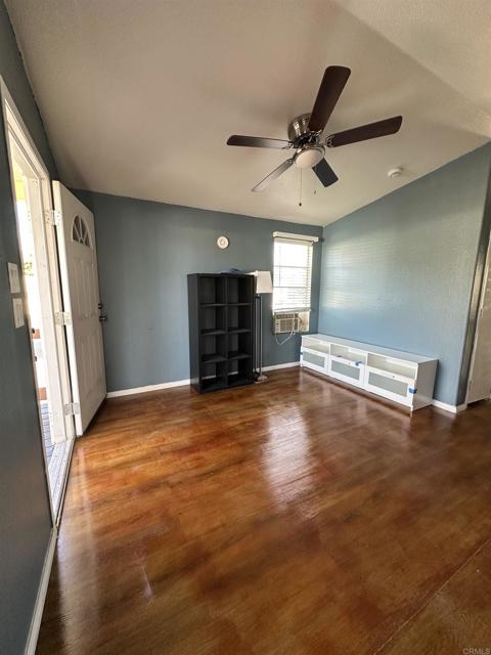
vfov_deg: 102.1
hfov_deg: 85.7
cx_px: 246
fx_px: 265
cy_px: 328
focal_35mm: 14
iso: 200
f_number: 2.2
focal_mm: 2.22
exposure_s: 1/99
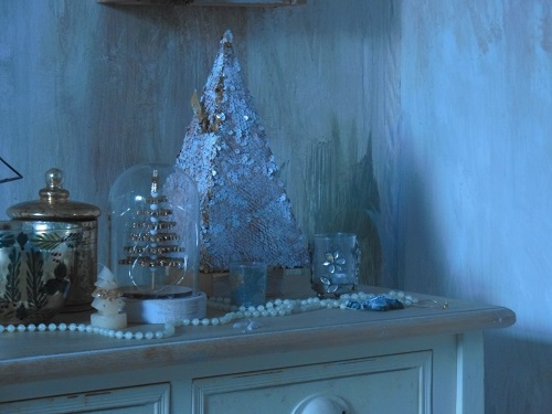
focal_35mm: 98
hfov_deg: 20.0
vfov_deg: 15.1
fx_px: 1563
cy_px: 207
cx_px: 276
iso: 400
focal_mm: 17.5
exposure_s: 1/4
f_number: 4.7
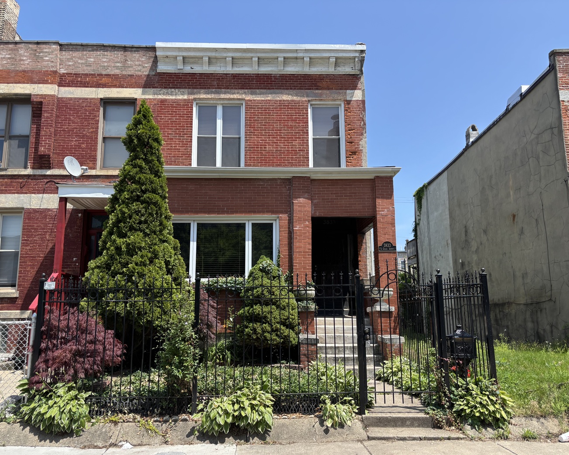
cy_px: 234
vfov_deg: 51.5
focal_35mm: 28
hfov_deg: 62.2
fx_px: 472
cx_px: 266
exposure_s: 1/1642
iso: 50
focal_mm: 5.96
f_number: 1.6
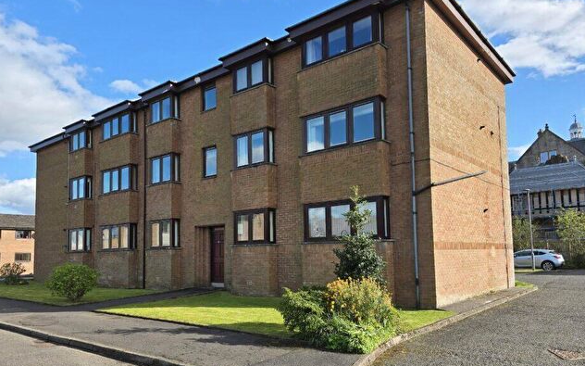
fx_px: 430
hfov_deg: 68.4
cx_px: 280
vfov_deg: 45.8
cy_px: 221
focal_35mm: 27
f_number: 1.7
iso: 12
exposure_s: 1/455
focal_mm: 6.3
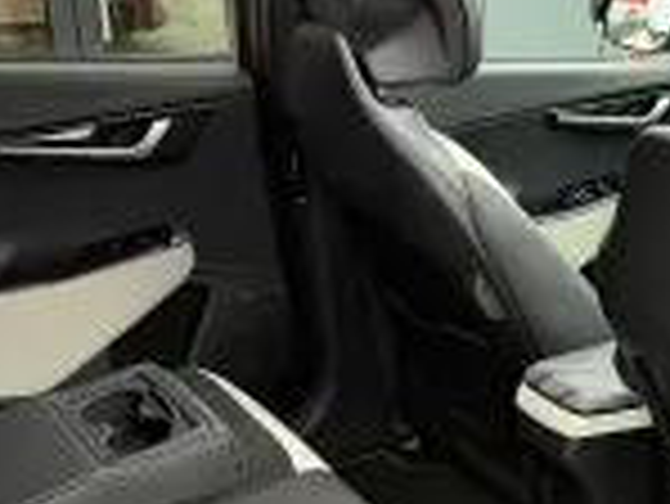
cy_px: 562
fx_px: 1124
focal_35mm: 58
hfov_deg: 32.6
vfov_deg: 23.6
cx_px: 504
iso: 320
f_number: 1.78
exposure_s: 1/60
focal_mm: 6.76
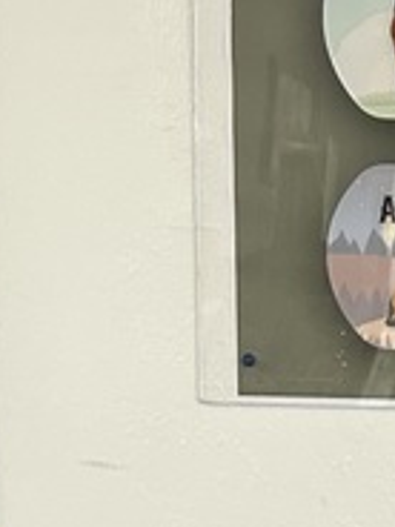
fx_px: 2206
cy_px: 753
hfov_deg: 9.1
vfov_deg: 13.0
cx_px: 973
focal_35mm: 145
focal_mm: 5.7
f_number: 1.5
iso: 160
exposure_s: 1/60
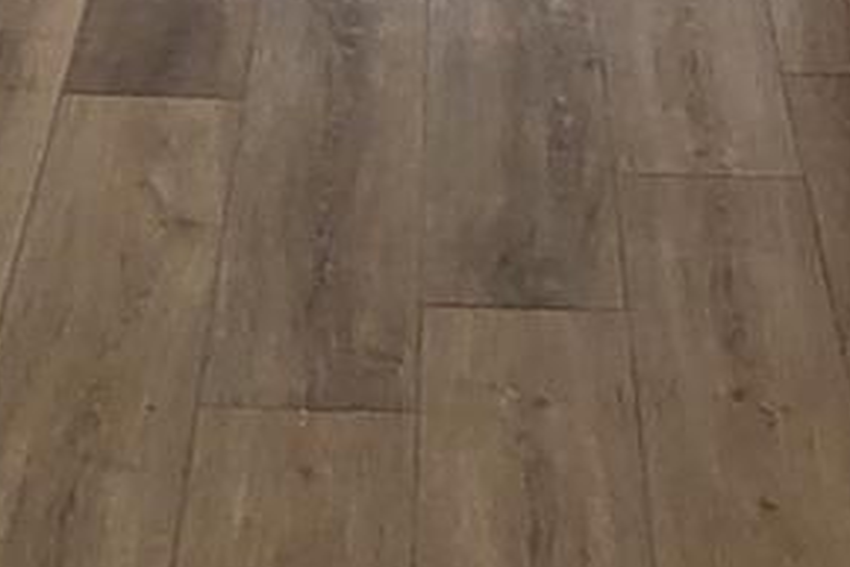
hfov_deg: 11.6
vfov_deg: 6.9
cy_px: -1243
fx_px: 4181
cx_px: 426
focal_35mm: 177
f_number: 1.8
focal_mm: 5
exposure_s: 1/120
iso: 200
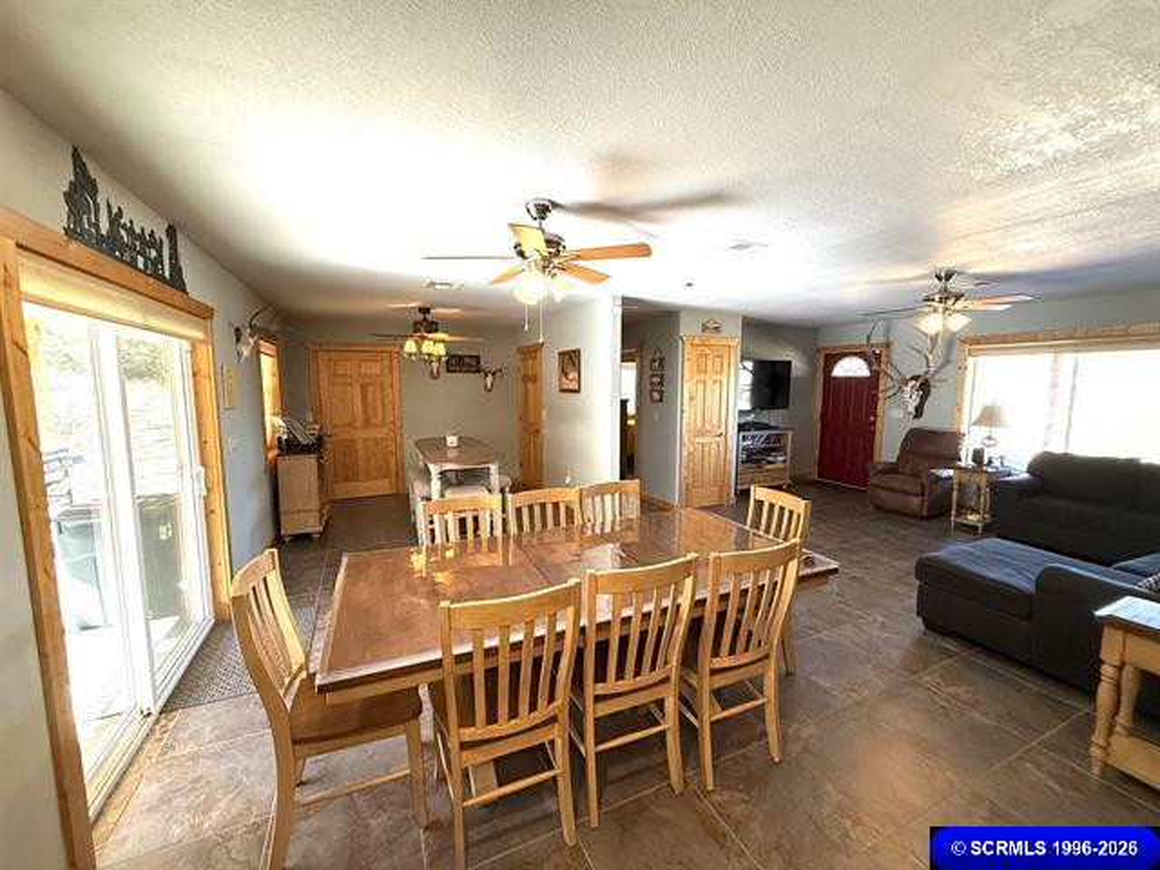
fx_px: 469
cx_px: 580
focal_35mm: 14
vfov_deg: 85.7
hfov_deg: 102.1
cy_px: 435
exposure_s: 1/120
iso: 320
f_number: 2.2
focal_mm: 2.22
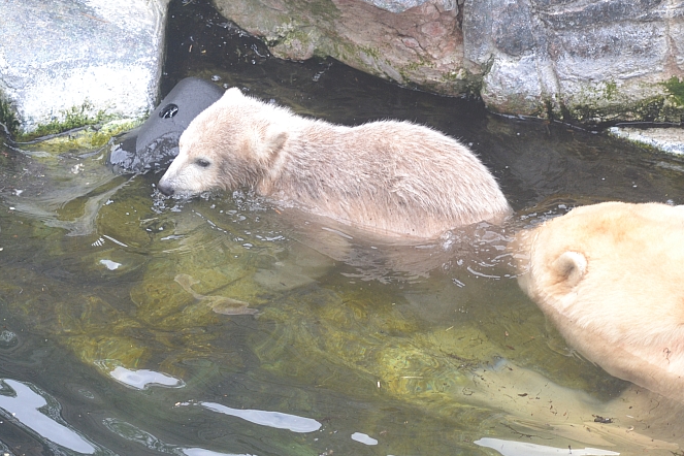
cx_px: 243
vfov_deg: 9.4
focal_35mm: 146
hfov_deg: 14.0
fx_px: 2774
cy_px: 158
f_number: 4.5
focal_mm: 70
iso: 400
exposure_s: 1/320
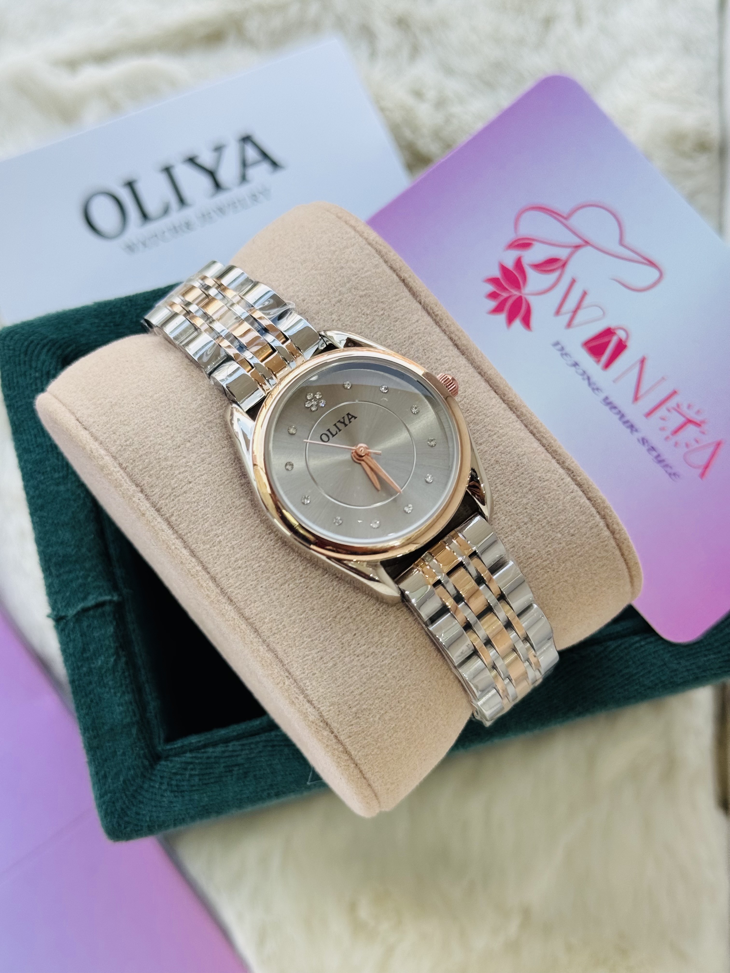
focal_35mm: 48
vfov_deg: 39.7
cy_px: 486
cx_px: 365
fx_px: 1350
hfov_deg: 30.3
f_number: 1.78
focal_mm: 6.76
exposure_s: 1/372
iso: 64
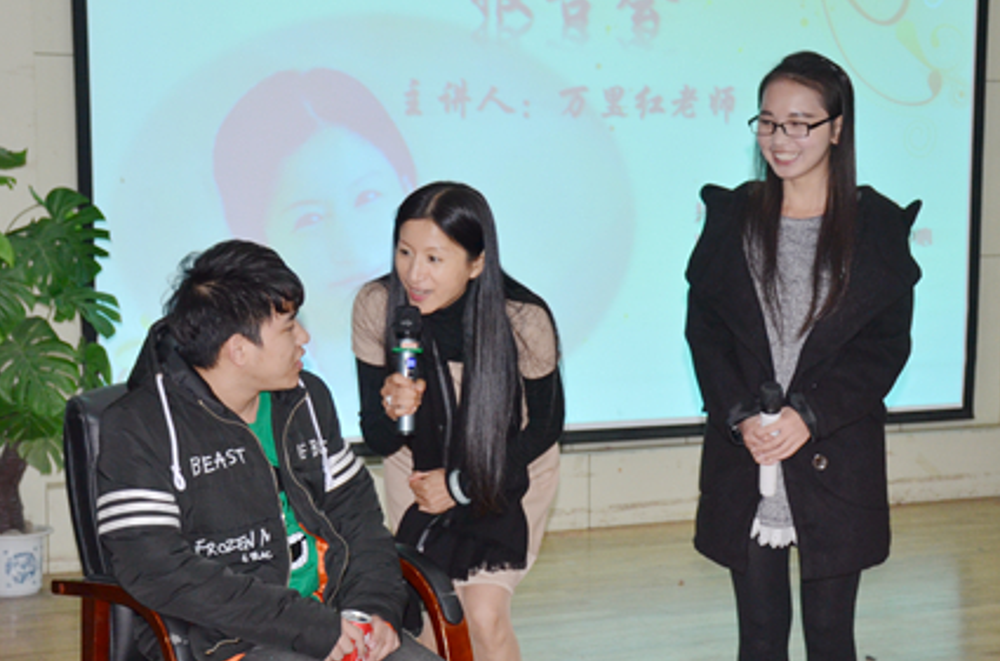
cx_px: 487
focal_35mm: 72
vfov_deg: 18.8
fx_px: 1995
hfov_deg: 28.1
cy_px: 378
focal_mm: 34
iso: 800
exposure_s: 1/60
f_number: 4.2
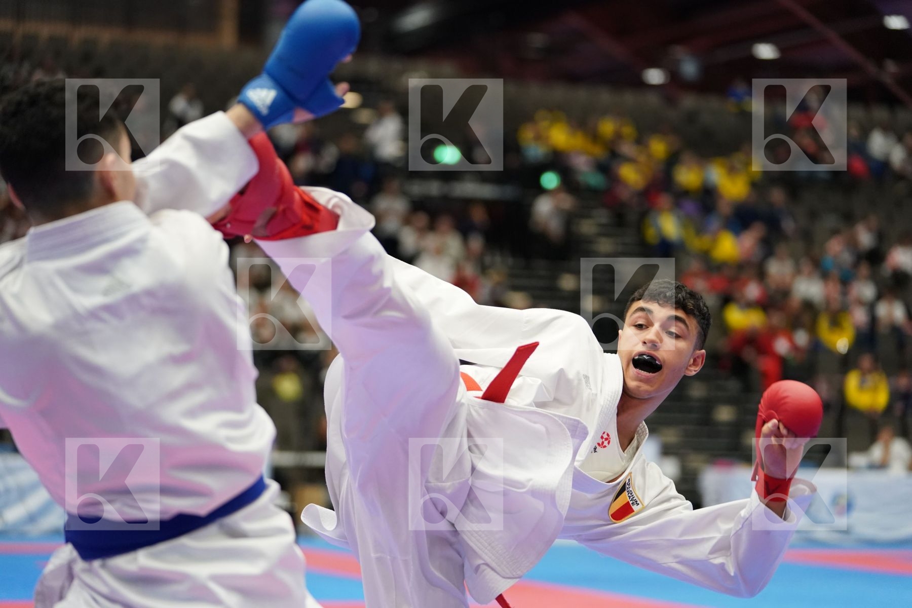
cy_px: 304
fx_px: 2710
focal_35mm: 107
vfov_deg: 12.8
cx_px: 456
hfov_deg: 19.1
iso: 3200
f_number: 2.8
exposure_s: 1/1000
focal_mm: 107
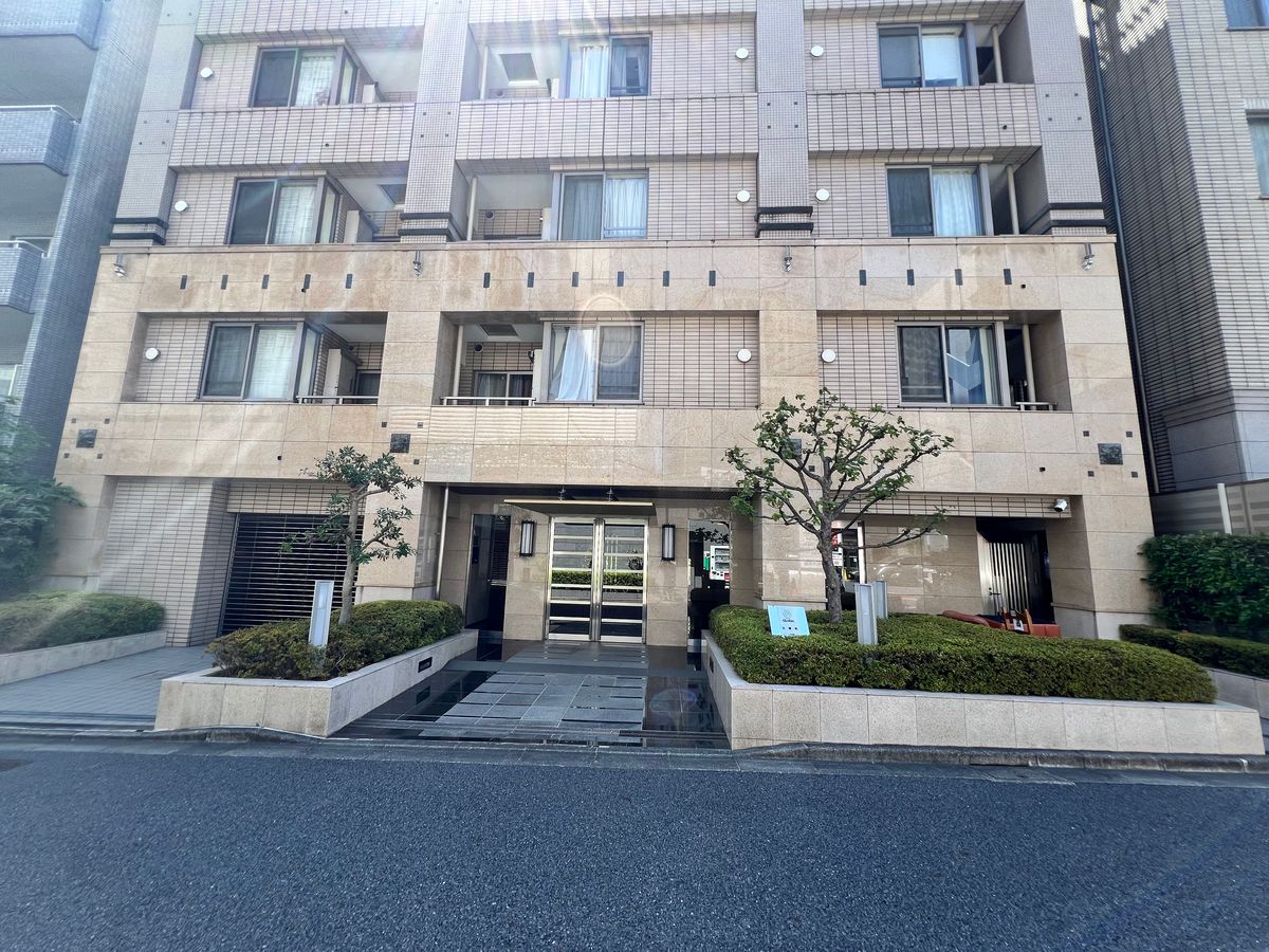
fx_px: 477
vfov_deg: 89.9
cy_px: 476
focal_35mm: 13
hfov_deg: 106.2
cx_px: 634
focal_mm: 1.57
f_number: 1.8
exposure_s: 1/273
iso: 32
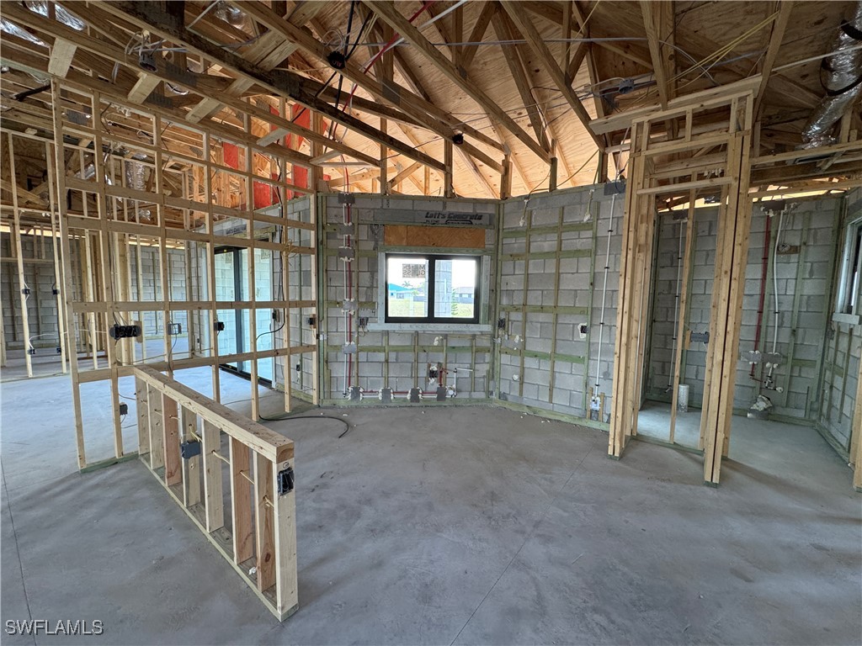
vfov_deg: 85.7
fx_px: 349
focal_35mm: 14
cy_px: 323
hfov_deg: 102.1
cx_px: 431
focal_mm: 2.22
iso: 250
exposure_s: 1/99
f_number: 2.2
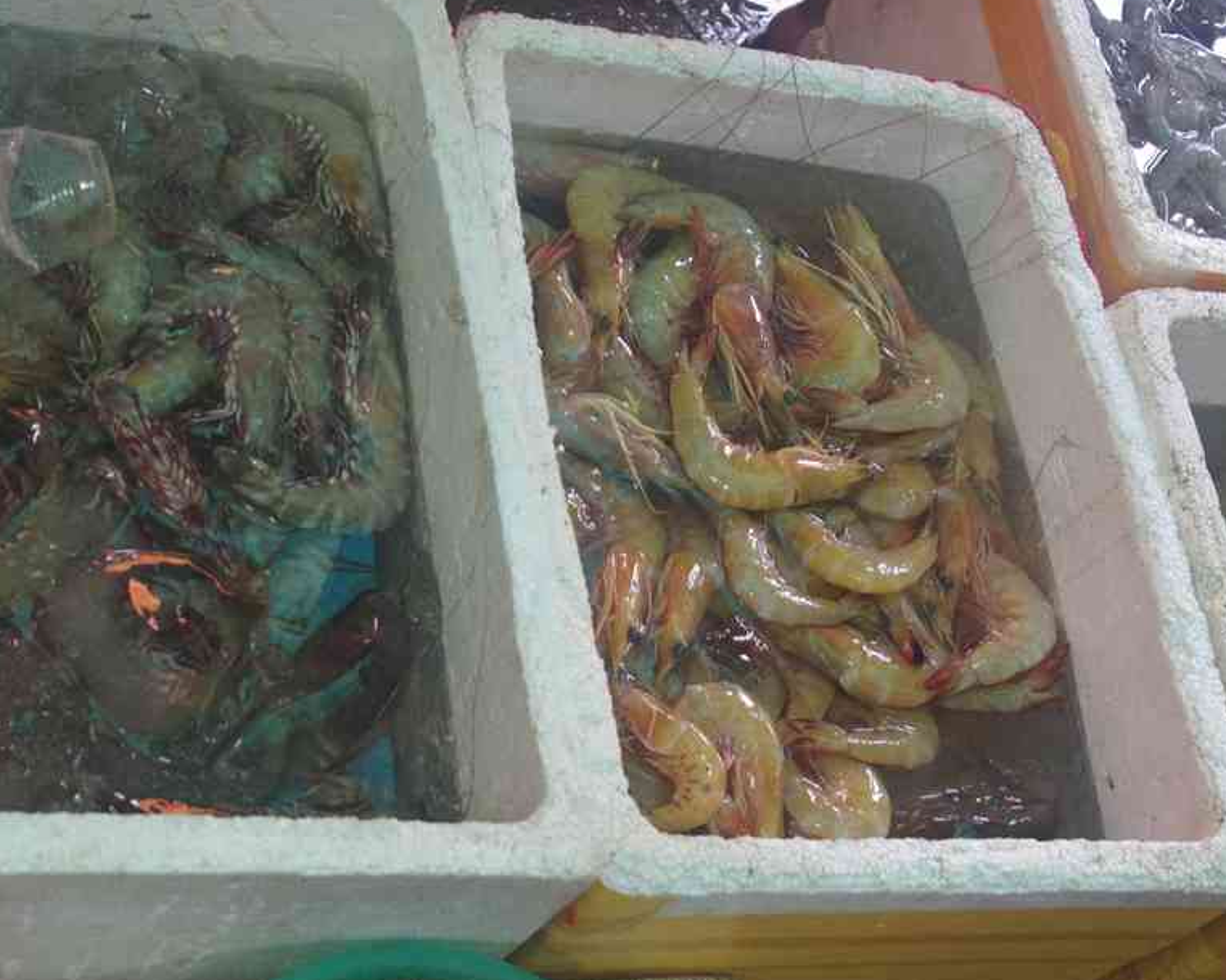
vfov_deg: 23.6
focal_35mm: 65
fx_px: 2344
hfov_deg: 29.2
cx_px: 455
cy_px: 484
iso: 1600
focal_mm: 35
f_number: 7.1
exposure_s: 1/60
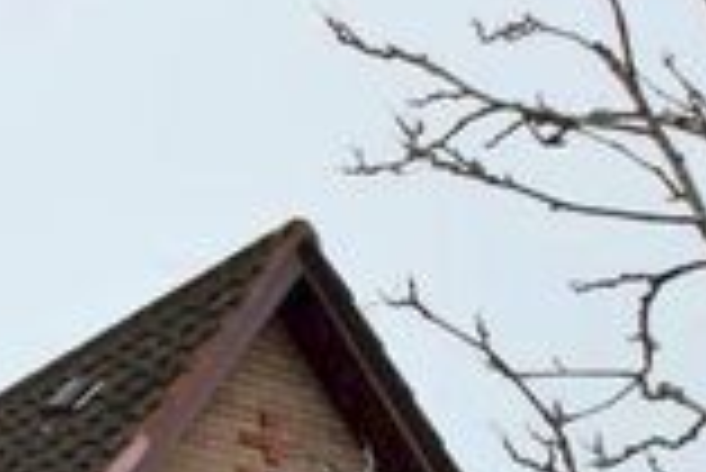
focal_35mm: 107
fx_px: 2100
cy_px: 996
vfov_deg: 11.4
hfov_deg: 16.0
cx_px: -585
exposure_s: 1/160
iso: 100
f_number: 6.3
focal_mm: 16
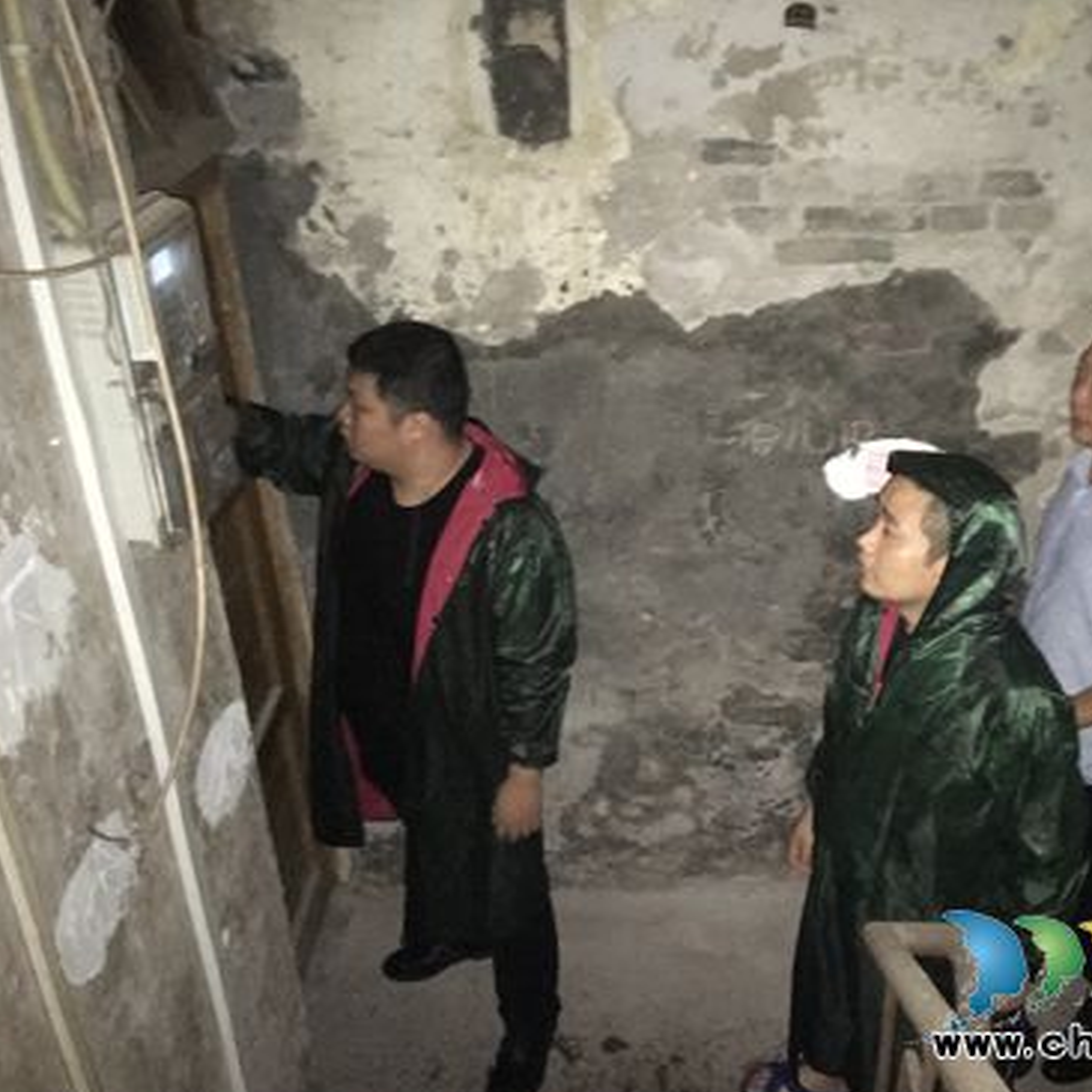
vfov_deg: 47.2
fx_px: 1249
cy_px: 550
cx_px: 713
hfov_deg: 46.6
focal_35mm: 35
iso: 800
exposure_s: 1/17
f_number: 2.2
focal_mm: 4.15
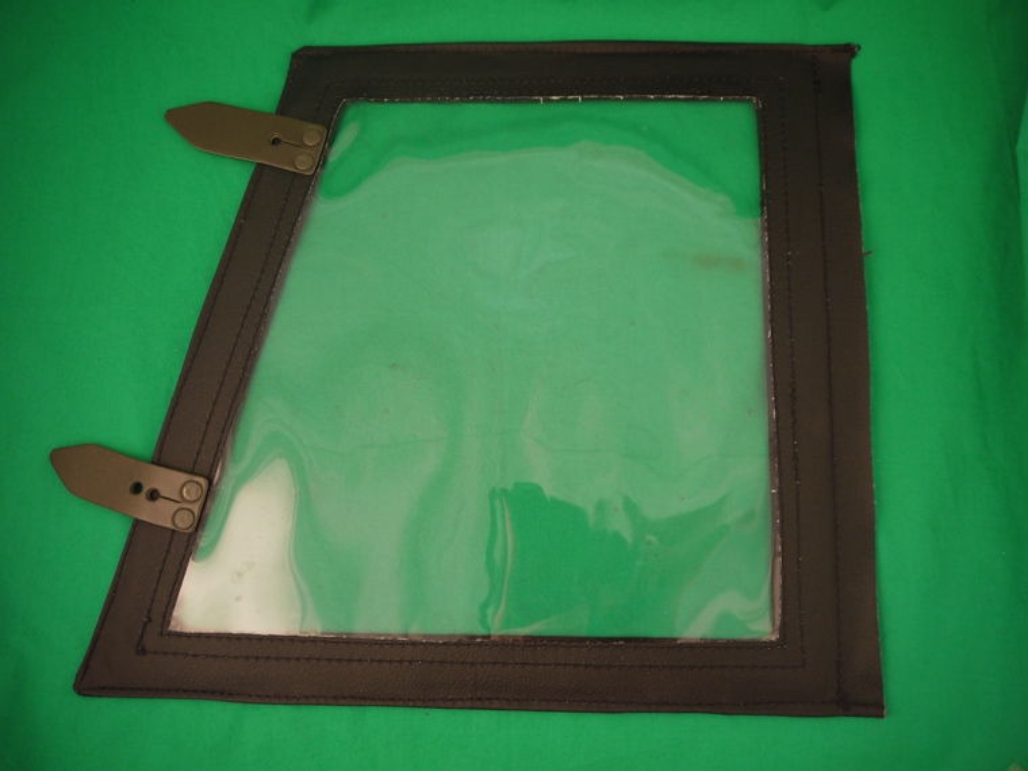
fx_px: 832
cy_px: 386
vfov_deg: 49.7
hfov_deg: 63.4
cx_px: 514
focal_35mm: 28
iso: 320
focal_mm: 14
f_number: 3.5
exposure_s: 1/60
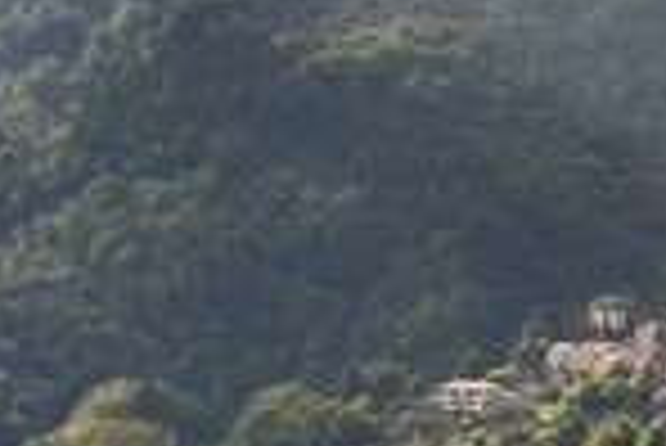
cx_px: 567
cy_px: 572
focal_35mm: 241
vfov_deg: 5.7
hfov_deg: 8.5
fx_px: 4463
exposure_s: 1/320
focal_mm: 85
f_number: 9
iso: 200
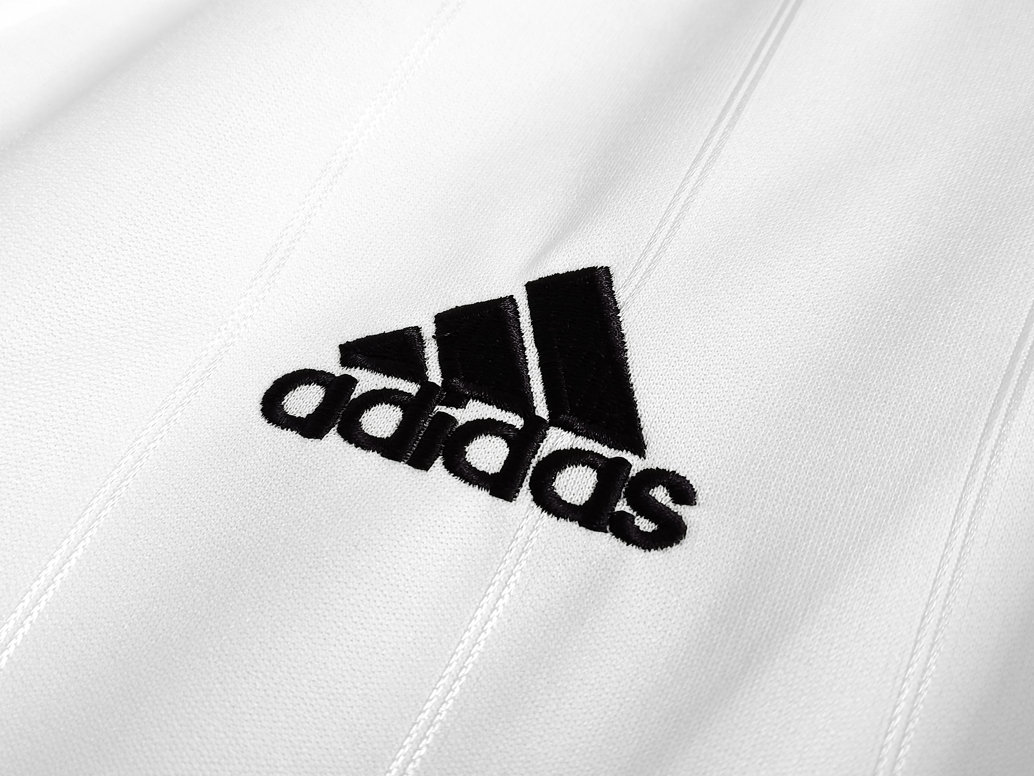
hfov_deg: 38.9
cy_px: 388
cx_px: 517
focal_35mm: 49
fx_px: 1464
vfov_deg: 29.7
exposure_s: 1/50
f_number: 1.8
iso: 125
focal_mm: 5.58
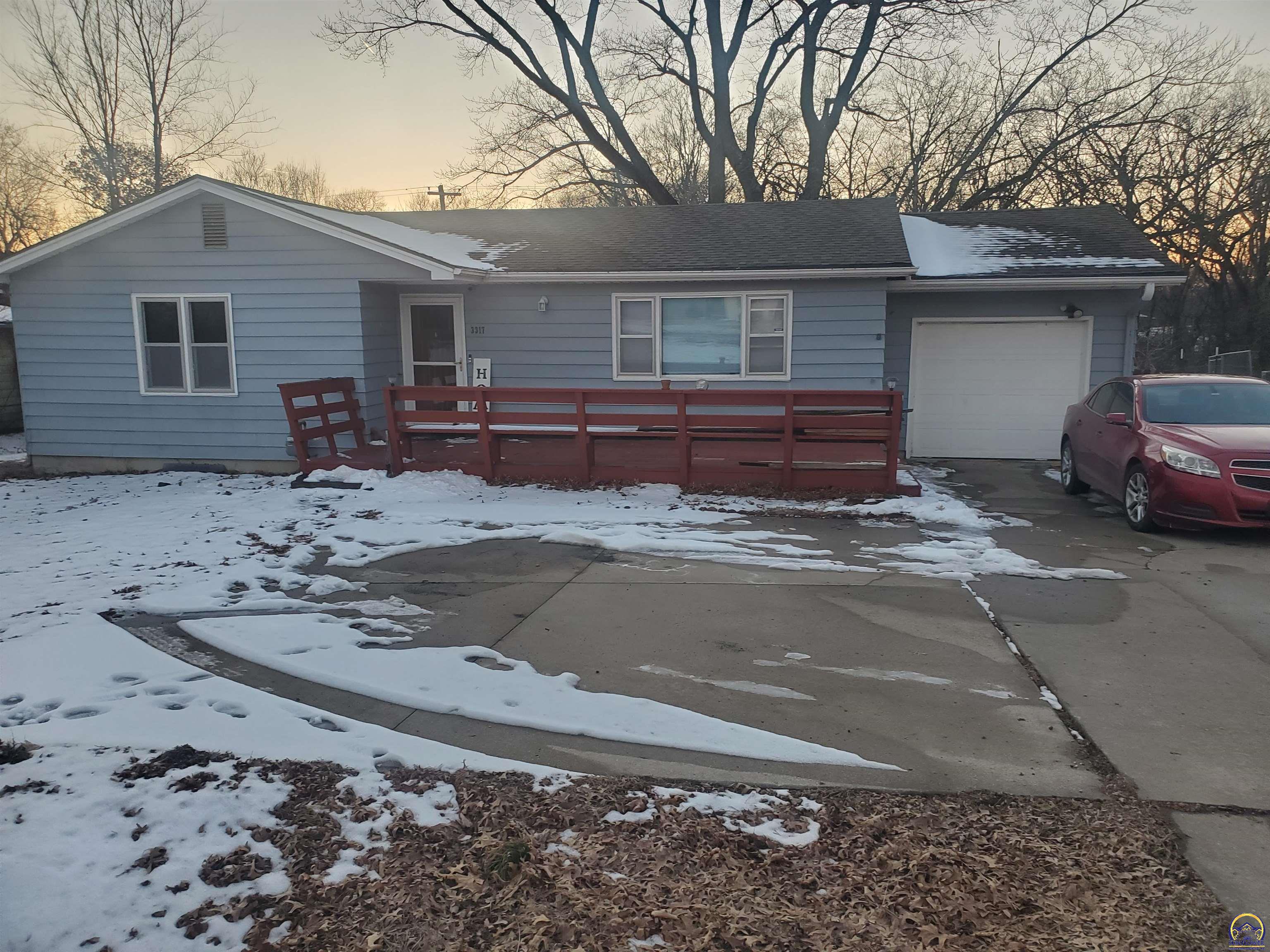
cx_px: 635
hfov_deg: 67.3
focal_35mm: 26
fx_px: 954
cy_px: 476
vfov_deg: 53.1
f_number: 2.4
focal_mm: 4.3
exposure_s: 1/88
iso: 64
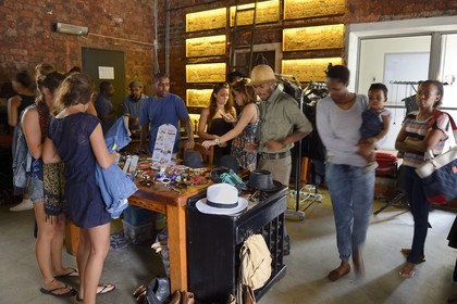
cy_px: 152
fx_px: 305
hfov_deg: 73.7
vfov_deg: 53.1
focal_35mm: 24
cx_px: 228
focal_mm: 24
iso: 400
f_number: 5
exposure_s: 1/10
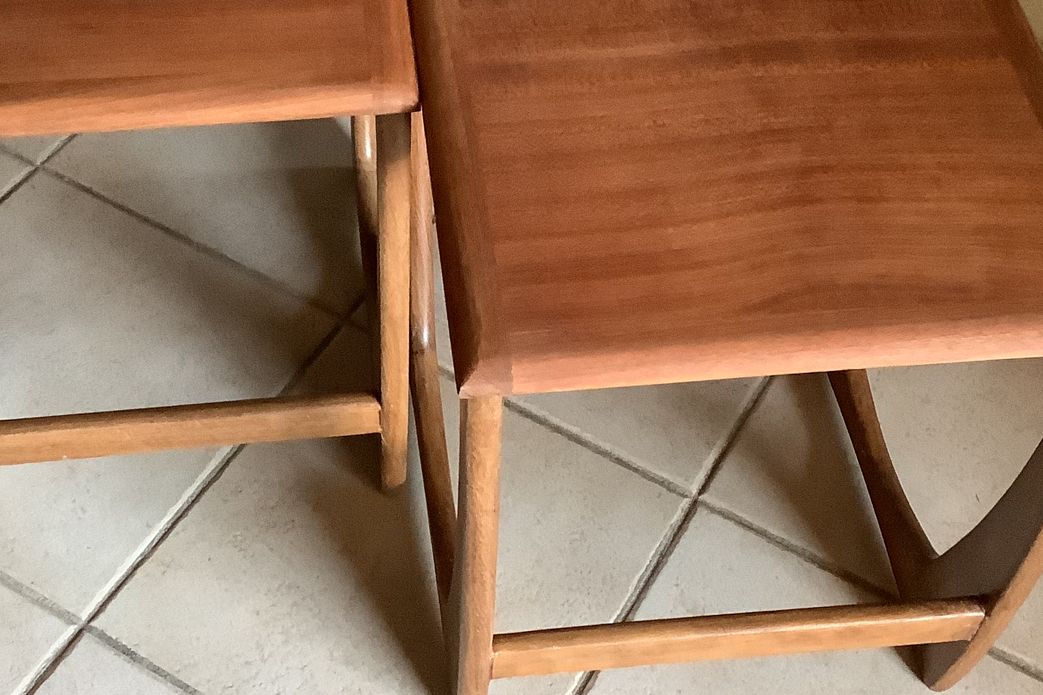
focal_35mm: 59
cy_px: 182
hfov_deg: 33.9
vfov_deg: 22.8
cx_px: 503
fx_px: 1709
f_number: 2.4
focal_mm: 3.3
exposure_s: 1/30
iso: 500
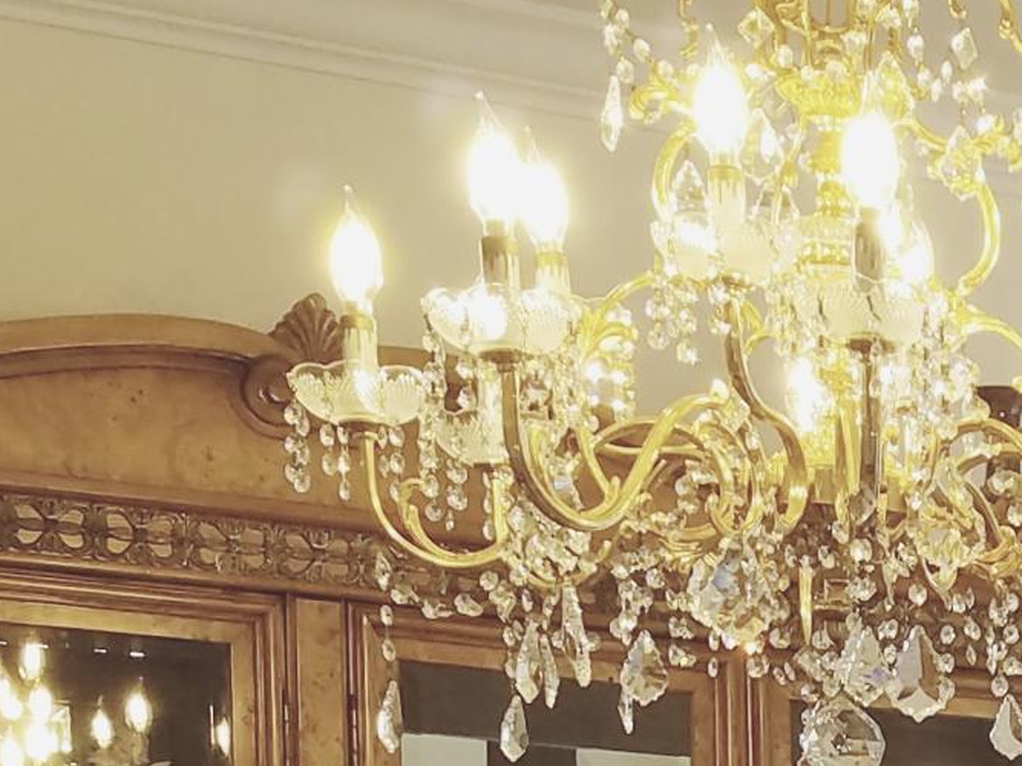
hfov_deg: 15.7
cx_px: 1469
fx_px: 3454
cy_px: 1371
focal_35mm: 117
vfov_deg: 11.7
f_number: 1.7
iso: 80
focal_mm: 4.2
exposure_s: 1/120
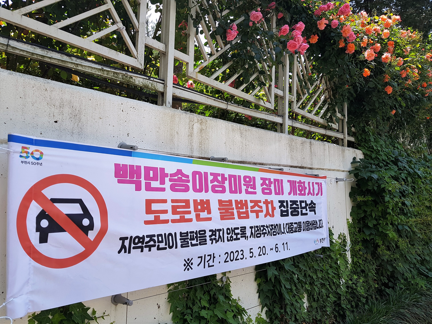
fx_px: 324
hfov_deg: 67.3
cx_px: 216
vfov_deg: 53.1
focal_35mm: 26
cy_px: 162
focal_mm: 4.2
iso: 40
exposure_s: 1/772
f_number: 1.7
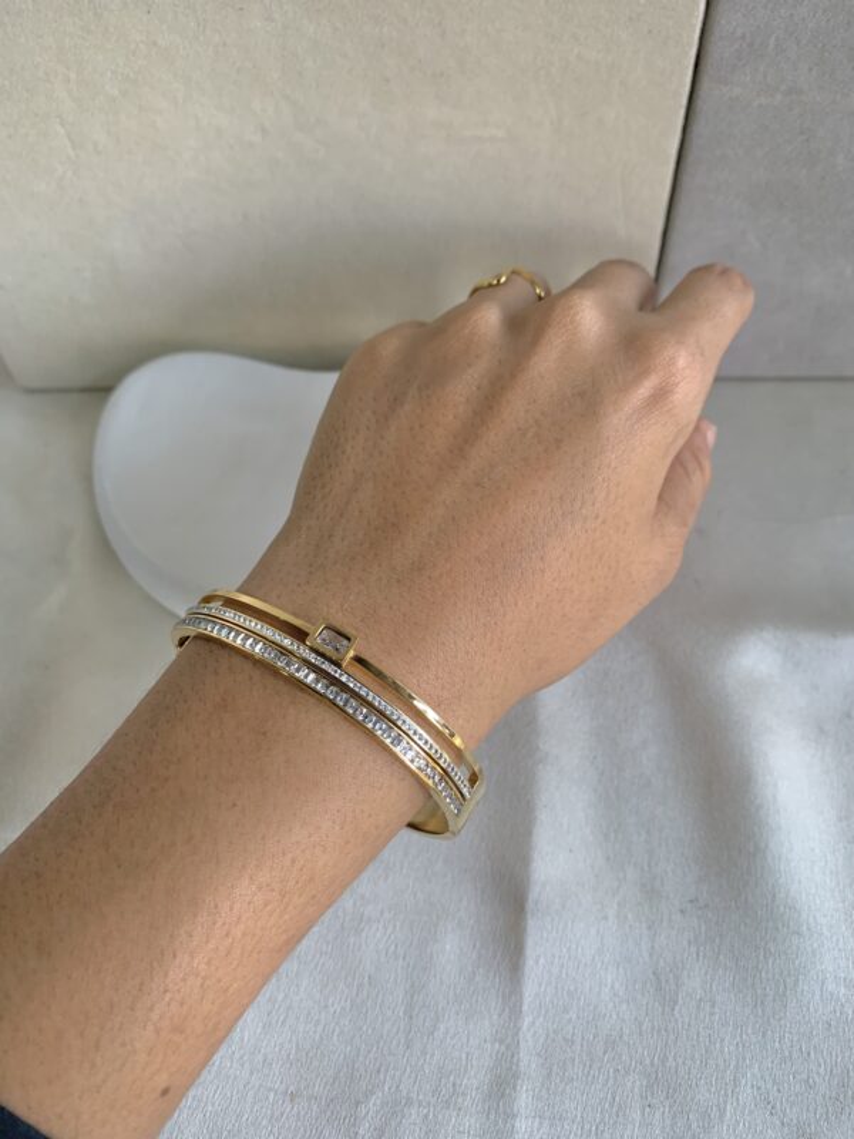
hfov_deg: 53.1
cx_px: 427
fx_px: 855
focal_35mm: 26
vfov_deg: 67.3
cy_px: 570
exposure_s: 1/100
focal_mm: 4.25
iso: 50
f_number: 1.8
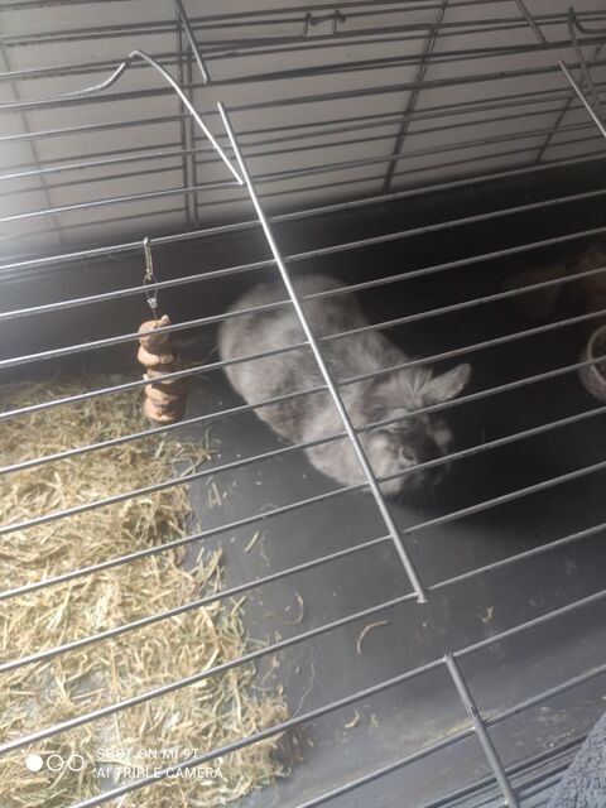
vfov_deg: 67.3
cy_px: 404
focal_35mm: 26
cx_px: 303
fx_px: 607
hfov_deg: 53.1
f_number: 1.75
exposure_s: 1/50
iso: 157
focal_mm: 4.77
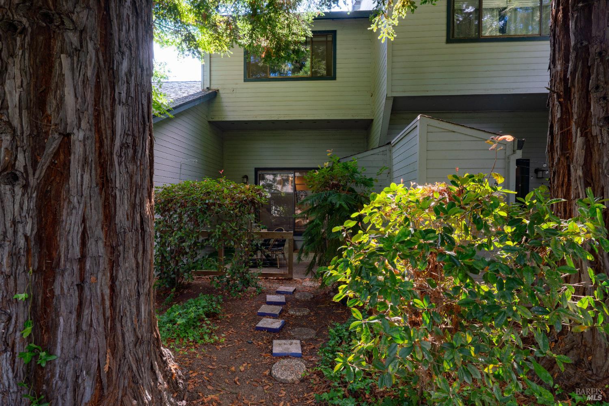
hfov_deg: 93.3
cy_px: 203
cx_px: 304
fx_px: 288
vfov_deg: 70.4
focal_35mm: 17
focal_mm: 17
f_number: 7.1
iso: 100
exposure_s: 1/30
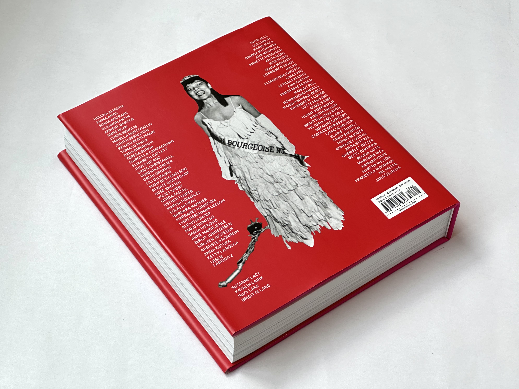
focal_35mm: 78
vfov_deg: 18.9
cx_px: 259
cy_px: 192
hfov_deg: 25.0
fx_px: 1169
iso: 32
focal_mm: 9
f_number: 2.8
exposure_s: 1/107
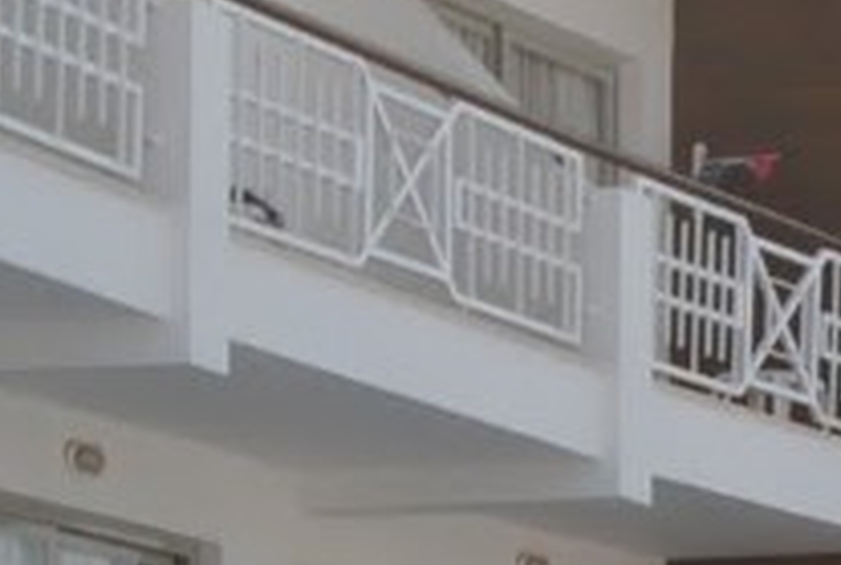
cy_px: 1301
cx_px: 2033
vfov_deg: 6.6
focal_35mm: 199
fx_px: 4659
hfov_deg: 9.2
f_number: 7.1
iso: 100
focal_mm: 24
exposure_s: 1/200
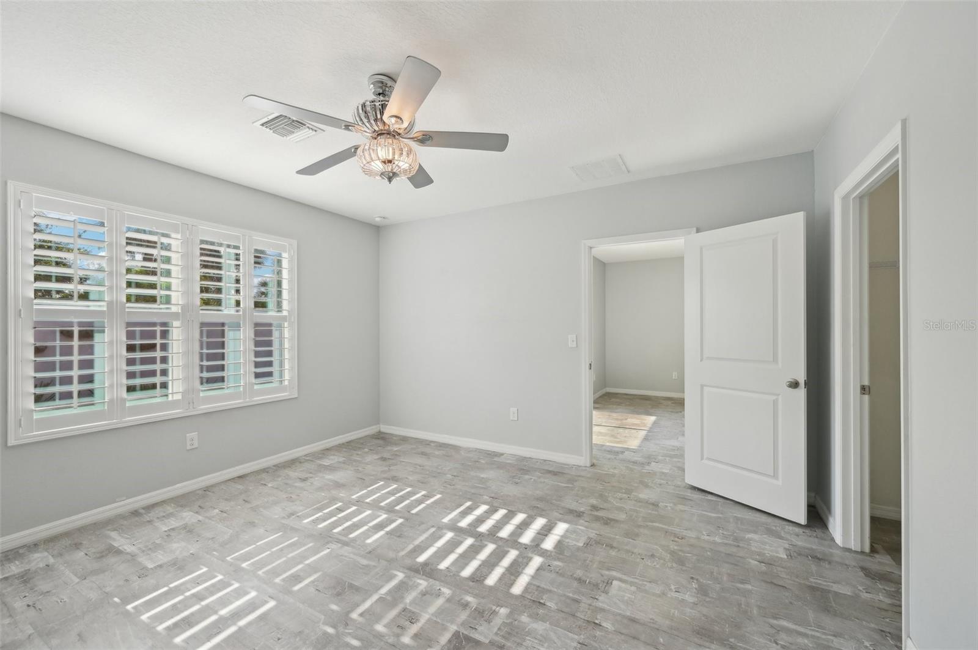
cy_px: 325
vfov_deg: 81.1
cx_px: 489
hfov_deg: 104.3
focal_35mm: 14
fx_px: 380
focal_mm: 14
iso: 400
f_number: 8
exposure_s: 1/160
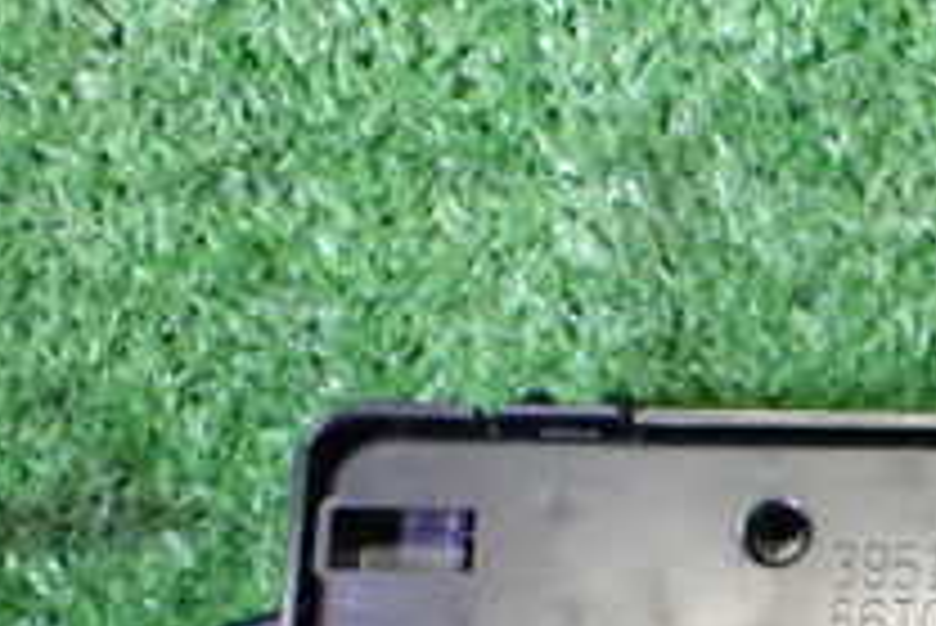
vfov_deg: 14.6
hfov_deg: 20.3
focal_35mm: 90
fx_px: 2342
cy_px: 788
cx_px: 1278
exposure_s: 1/125
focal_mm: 5.4
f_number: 2.3
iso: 800
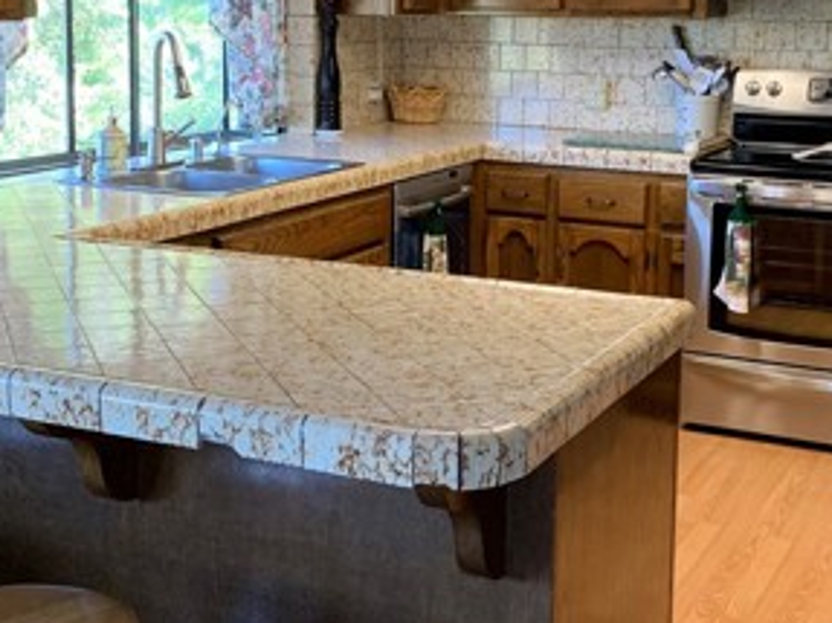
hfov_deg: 33.2
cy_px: 174
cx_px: 397
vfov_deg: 25.0
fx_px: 1393
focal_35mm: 58
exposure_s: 1/60
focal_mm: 4.25
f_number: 1.8
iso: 80
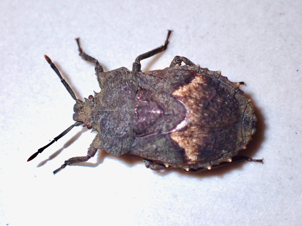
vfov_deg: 14.8
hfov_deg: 19.6
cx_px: 151
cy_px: 113
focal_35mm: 100
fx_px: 872
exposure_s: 1/100
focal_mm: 18
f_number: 14
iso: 800
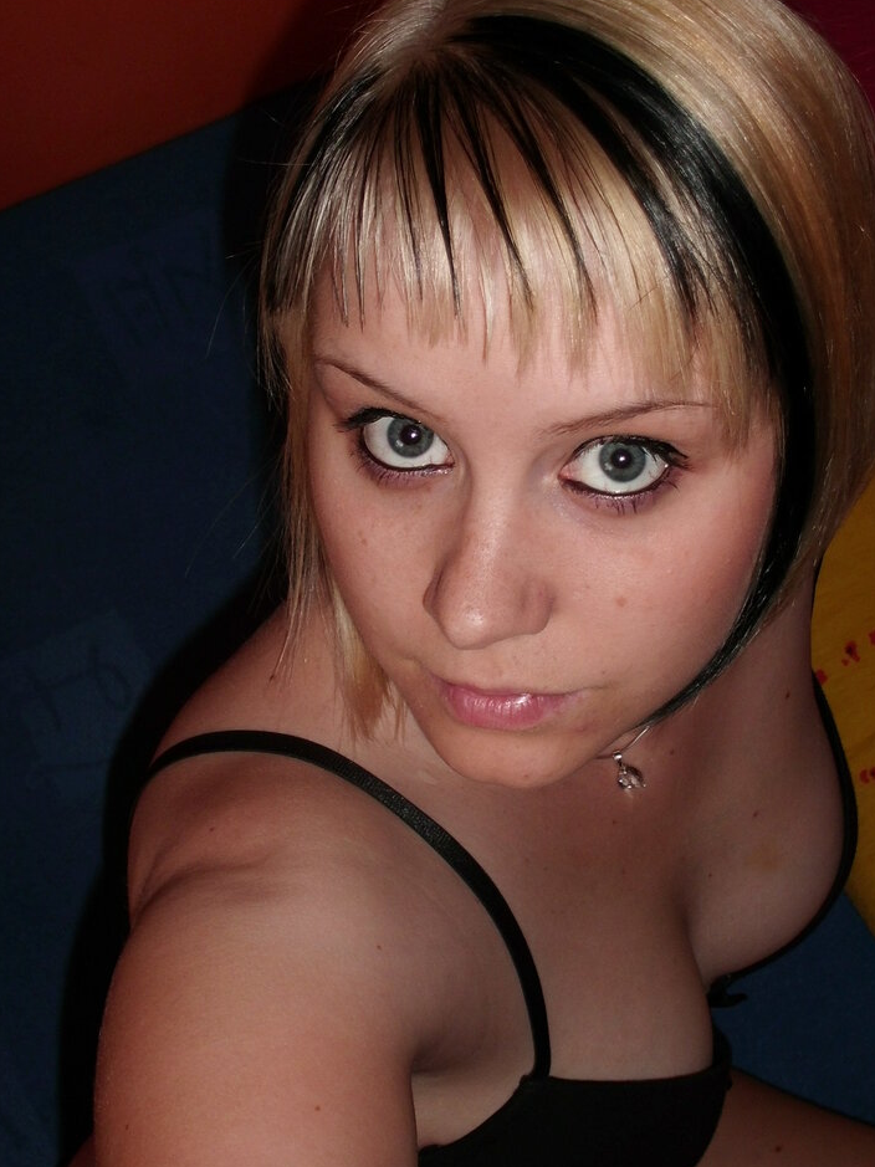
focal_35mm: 46
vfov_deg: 41.2
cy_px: 528
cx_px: 516
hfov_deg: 31.4
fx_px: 1551
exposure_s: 1/60
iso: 64
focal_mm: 6.3
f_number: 2.9
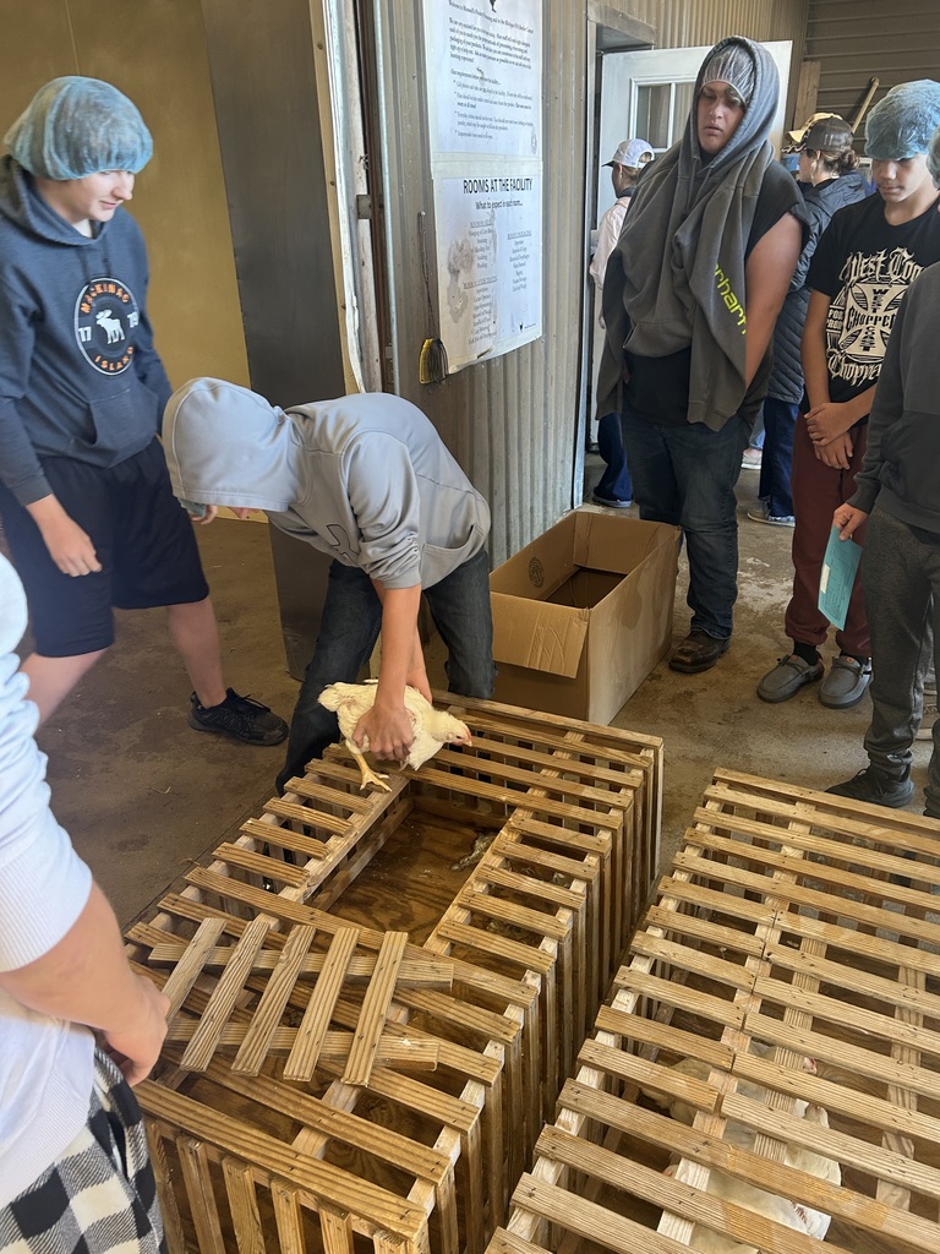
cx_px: 470
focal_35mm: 26
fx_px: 941
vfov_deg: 67.3
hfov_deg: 53.1
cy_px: 627
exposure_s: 1/105
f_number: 1.5
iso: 125
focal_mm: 5.7
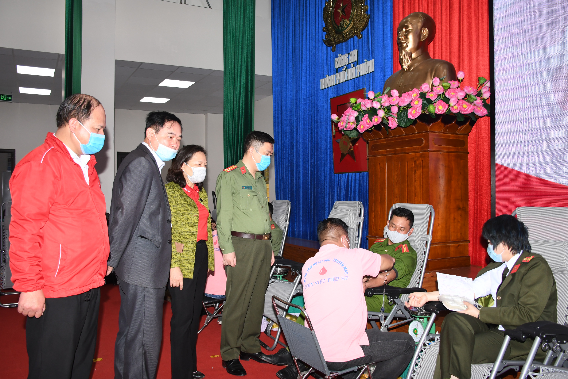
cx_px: 293
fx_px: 489
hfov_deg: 60.3
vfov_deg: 42.3
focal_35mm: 31
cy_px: 190
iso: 500
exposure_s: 1/200
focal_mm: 20
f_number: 5
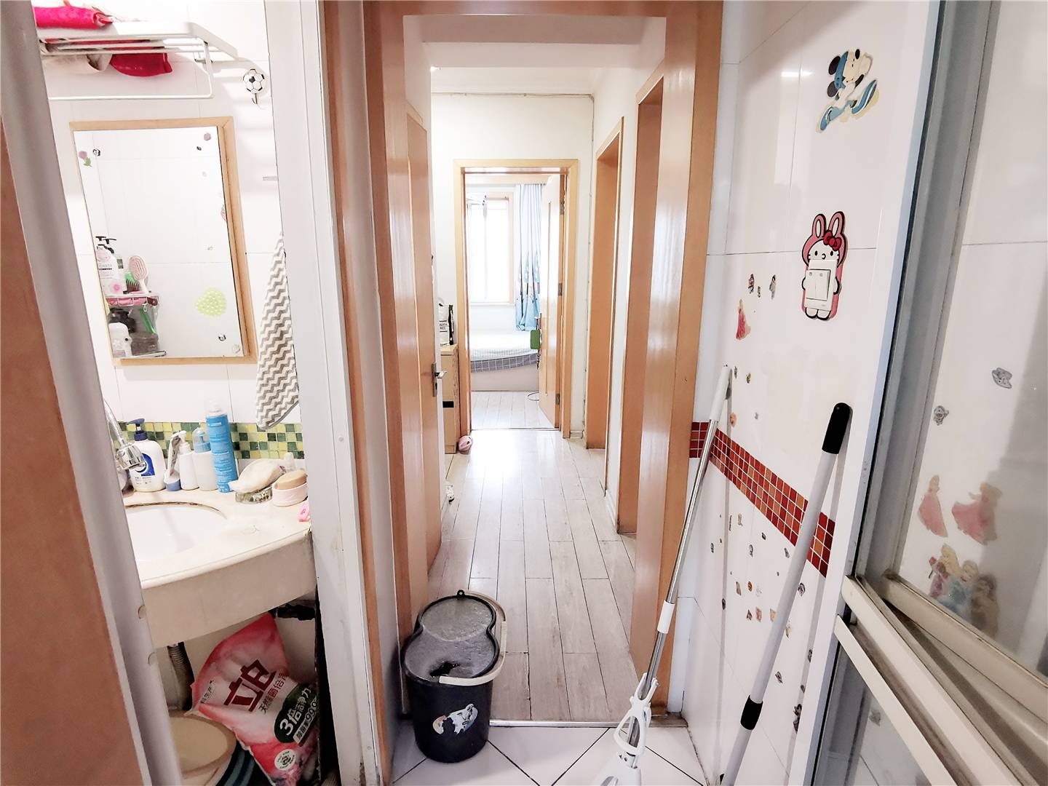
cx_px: 524
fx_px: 515
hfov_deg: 91.0
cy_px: 393
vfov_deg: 74.7
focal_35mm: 17
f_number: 2.2
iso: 640
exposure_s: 1/33.3
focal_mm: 2.26
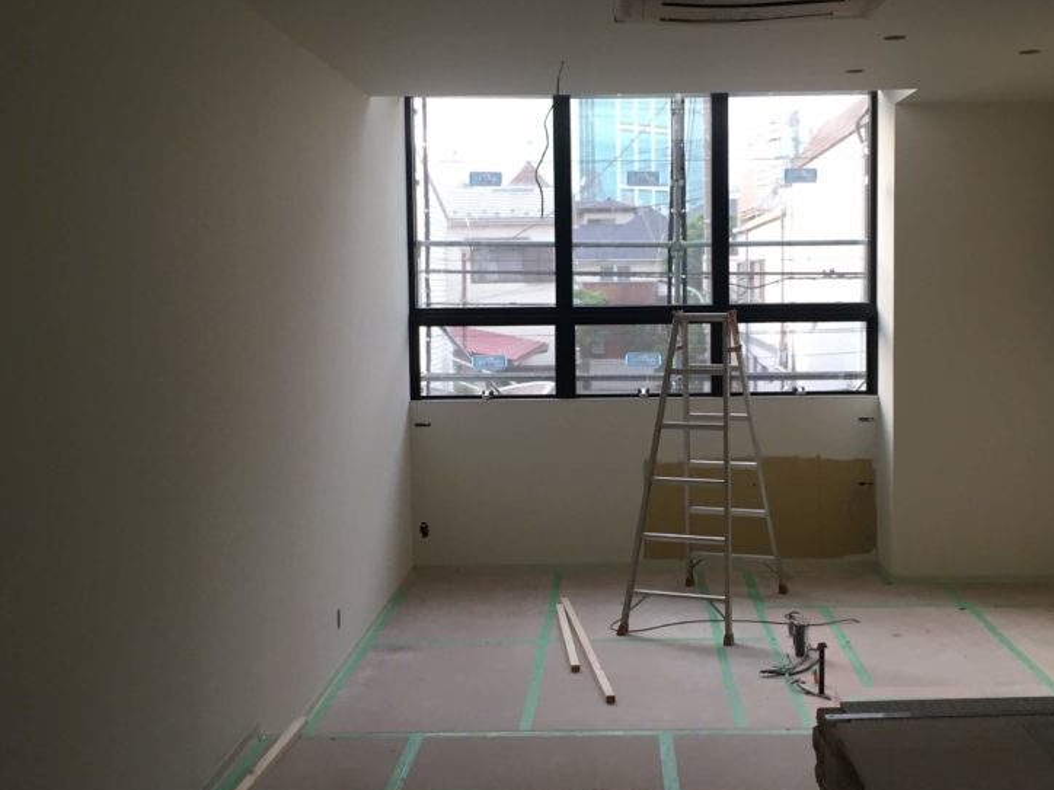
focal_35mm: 41
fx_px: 1248
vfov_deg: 35.1
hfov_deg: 45.6
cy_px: 370
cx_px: 617
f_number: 2.2
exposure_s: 1/30
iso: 40
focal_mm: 4.15
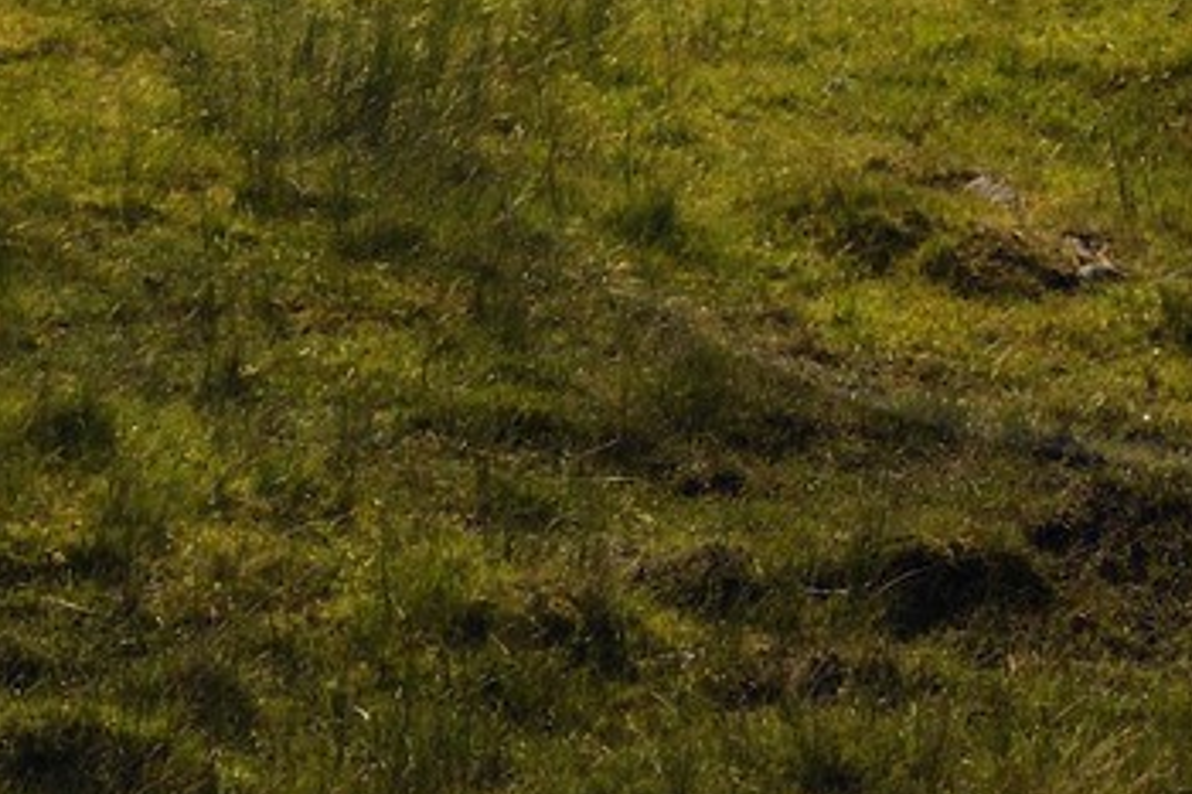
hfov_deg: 12.6
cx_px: 1274
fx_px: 5295
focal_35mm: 160
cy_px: -780
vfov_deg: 8.2
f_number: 16
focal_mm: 35
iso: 400
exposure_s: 1/400
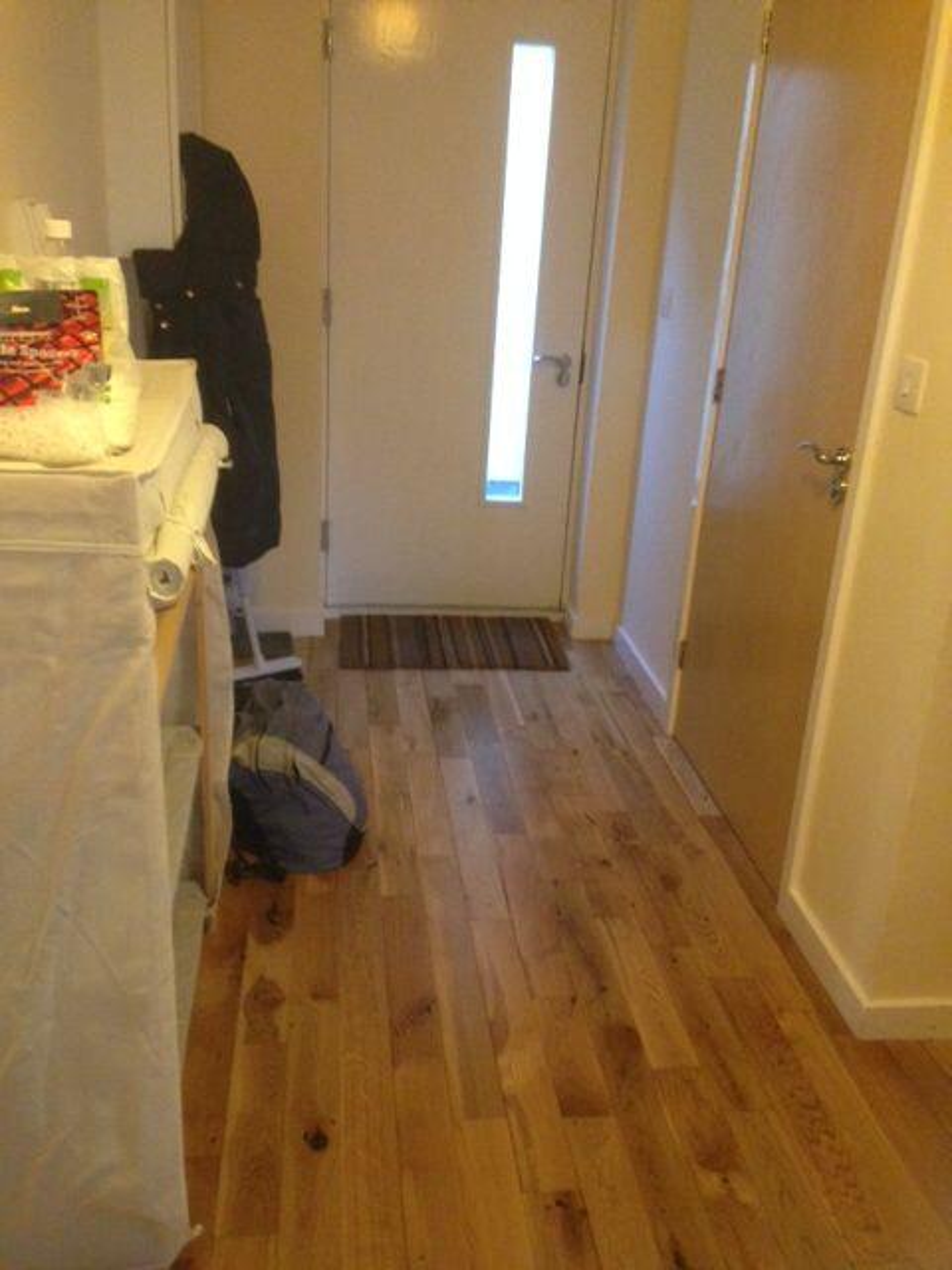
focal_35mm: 33
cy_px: 635
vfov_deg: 55.4
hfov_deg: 42.9
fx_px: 1210
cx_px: 476
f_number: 2.4
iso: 400
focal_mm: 4.12
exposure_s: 1/20
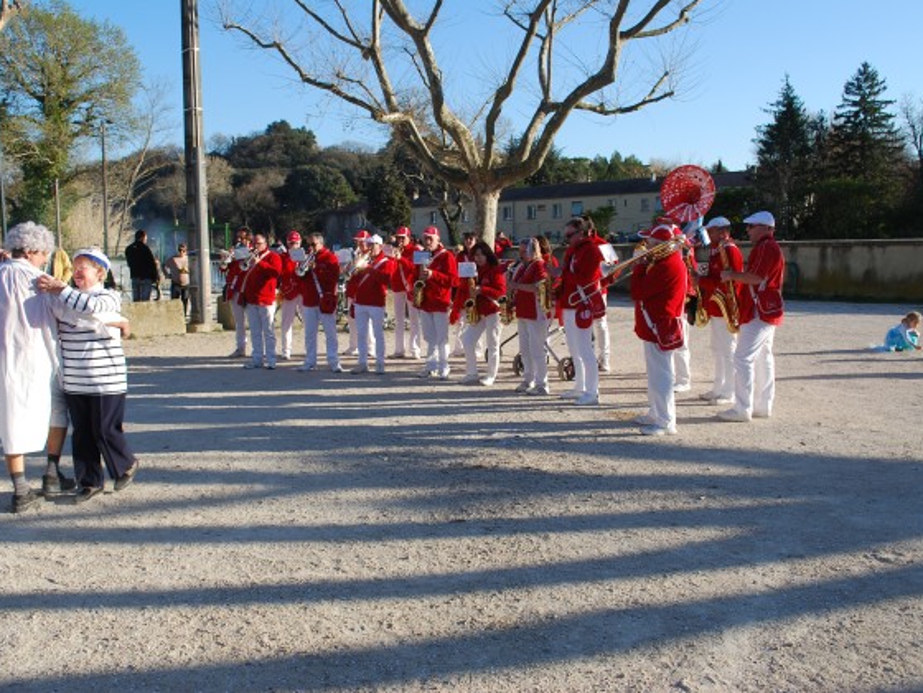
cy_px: 341
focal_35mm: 33
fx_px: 880
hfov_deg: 55.3
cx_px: 437
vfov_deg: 42.9
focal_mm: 20
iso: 100
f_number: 7.1
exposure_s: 1/200
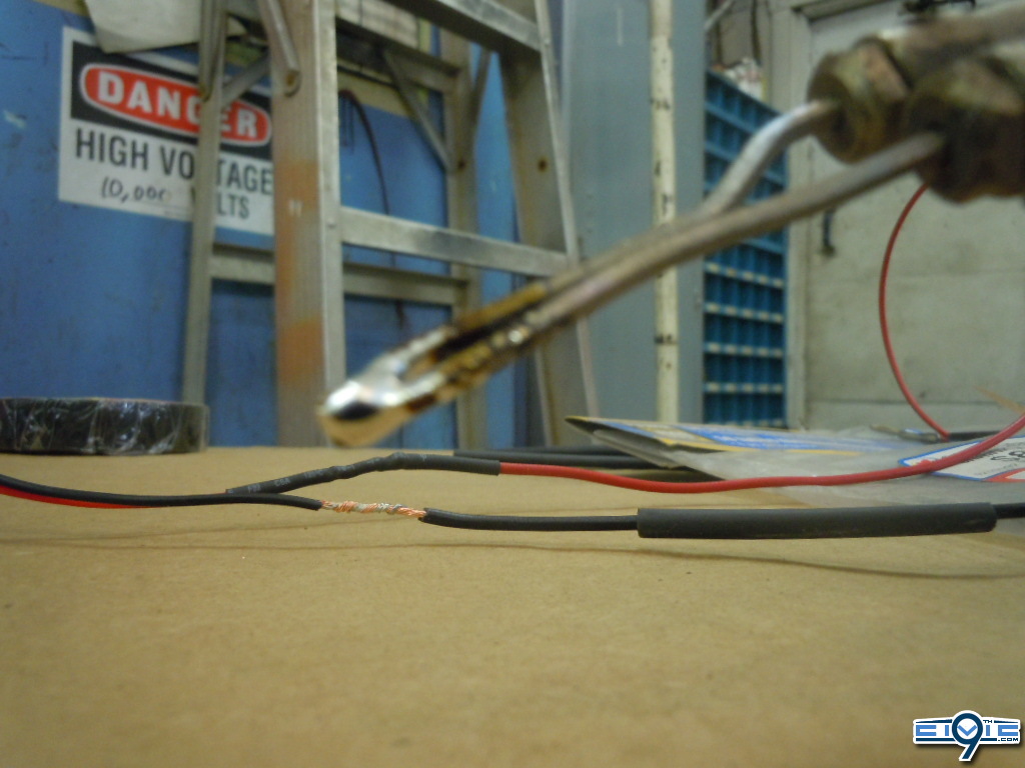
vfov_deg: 49.7
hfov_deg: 63.4
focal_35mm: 28
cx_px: 512
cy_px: 384
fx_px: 829
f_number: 3.7
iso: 400
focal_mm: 5
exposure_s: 1/13
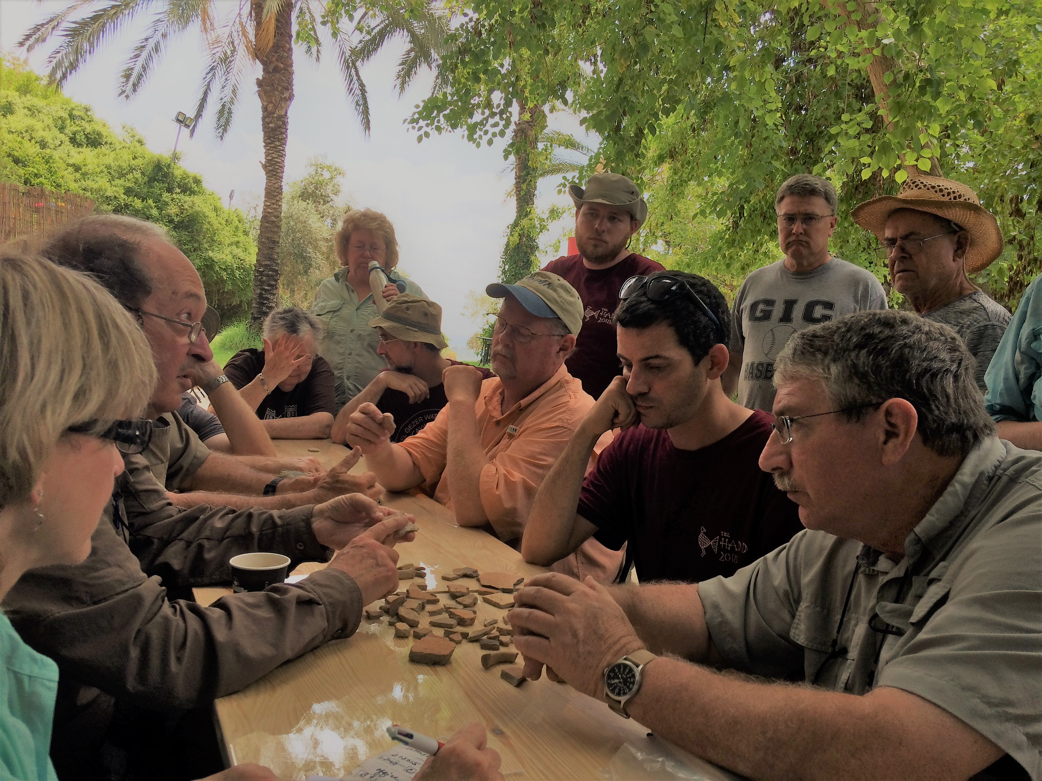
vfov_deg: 48.2
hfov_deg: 61.7
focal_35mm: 29
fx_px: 873
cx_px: 521
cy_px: 390
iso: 32
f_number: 2.2
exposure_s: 1/672
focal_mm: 4.15
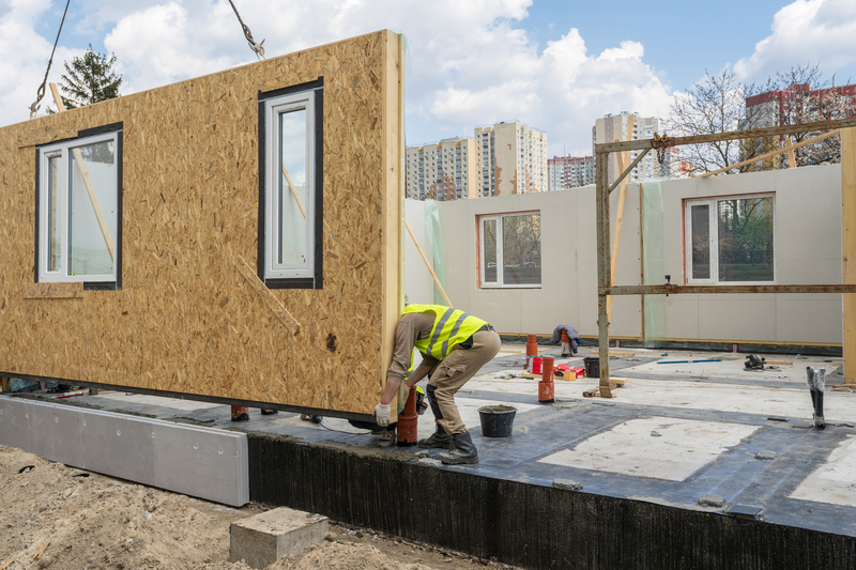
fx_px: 737
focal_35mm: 31
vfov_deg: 42.3
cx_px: 428
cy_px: 285
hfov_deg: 60.3
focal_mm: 31
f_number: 9
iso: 400
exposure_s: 1/400
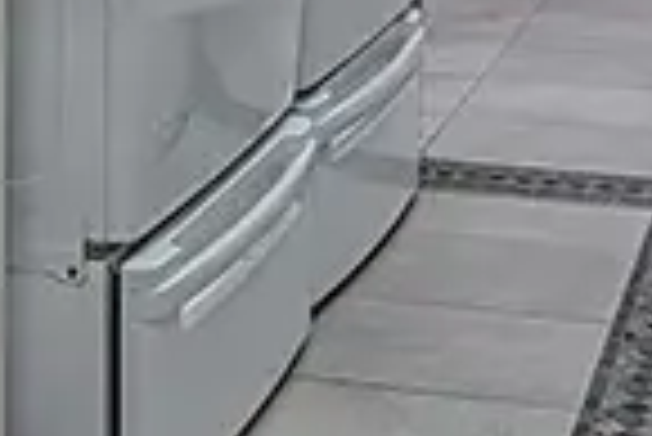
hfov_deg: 17.5
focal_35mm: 117
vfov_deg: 10.7
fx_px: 2121
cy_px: -452
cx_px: 346
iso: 100
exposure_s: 1/3
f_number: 8
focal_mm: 17
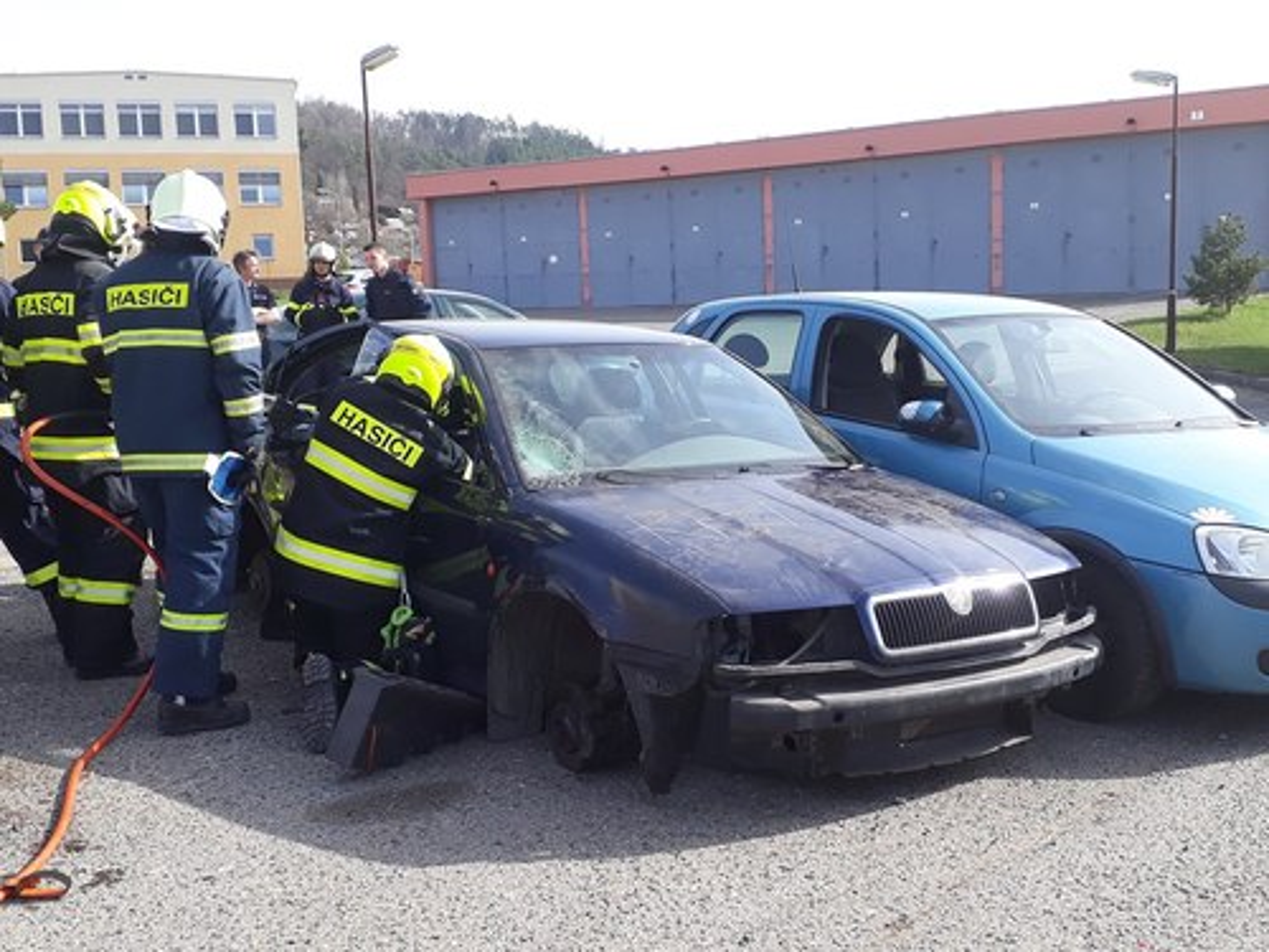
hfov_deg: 65.3
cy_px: 476
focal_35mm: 27
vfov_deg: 51.4
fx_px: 990
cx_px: 634
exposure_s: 1/645
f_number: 1.9
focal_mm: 3.6
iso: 40
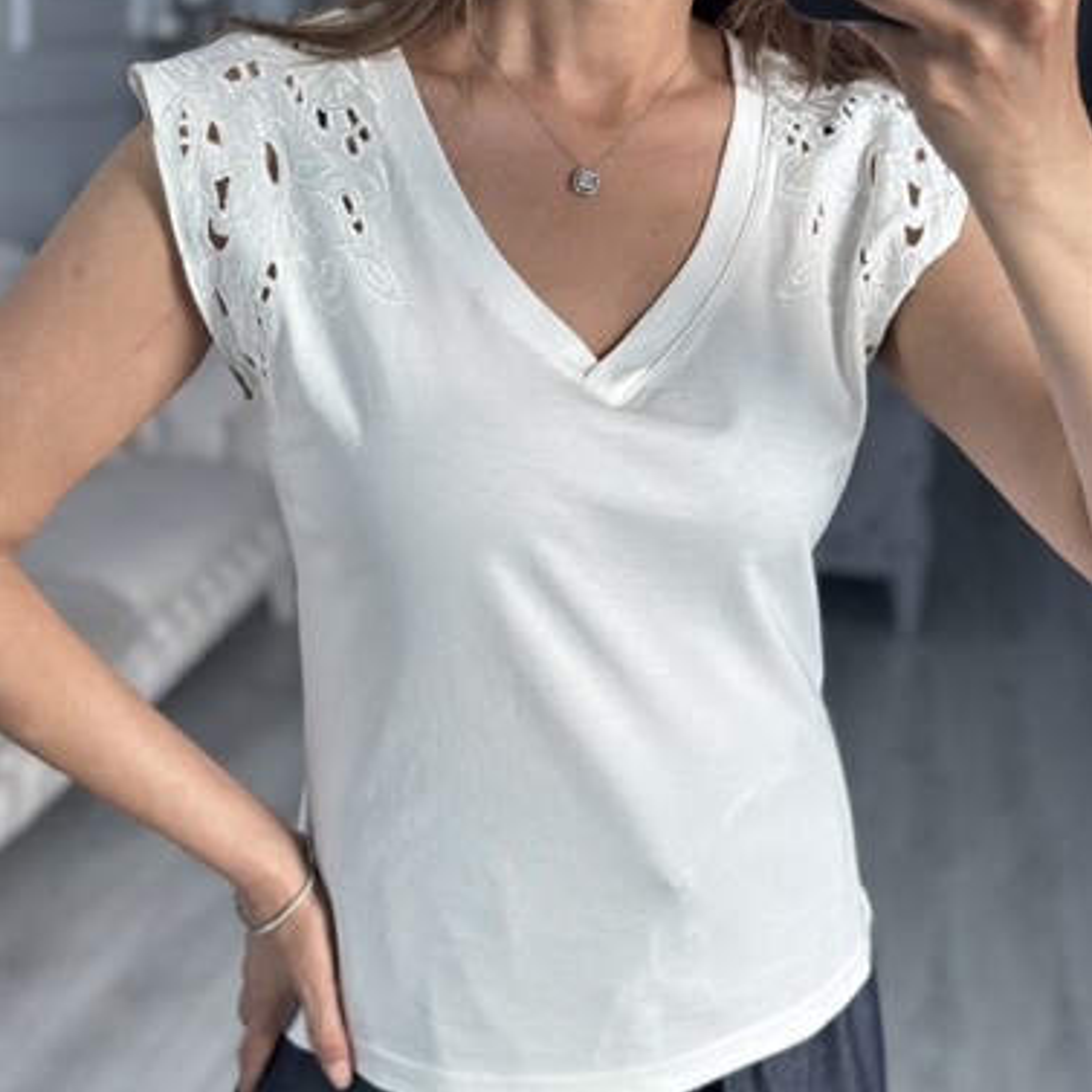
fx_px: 2034
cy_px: 646
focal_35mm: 57
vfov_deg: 30.0
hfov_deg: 30.0
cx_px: 547
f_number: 1.78
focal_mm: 6.86
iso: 80
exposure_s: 1/363
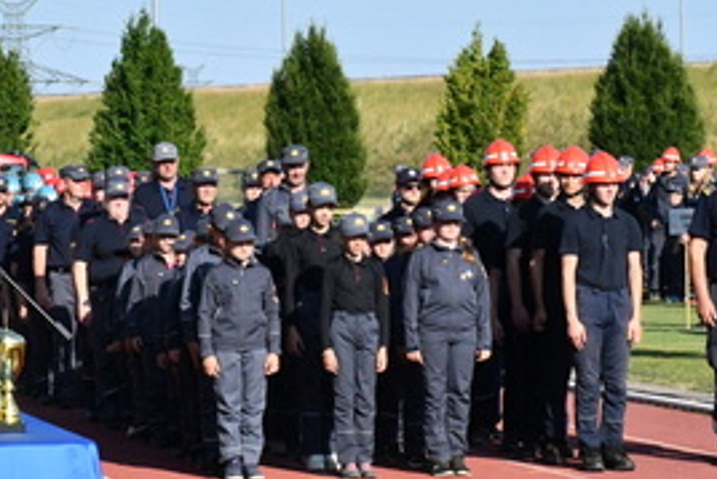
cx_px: 353
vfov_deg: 7.8
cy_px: 321
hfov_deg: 11.7
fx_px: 3507
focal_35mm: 176
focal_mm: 70
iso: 10000
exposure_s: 1/2500
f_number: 25
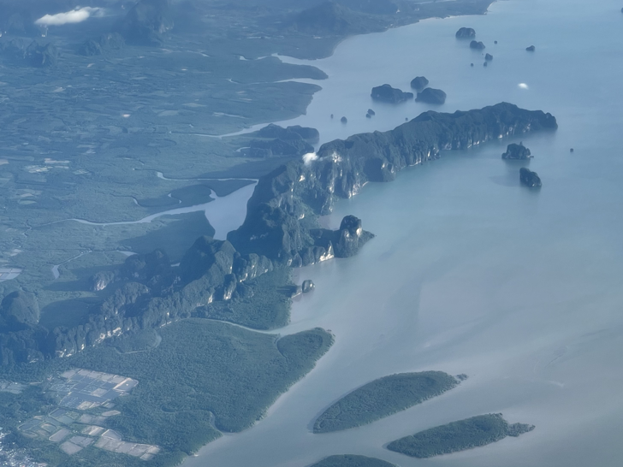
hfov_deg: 27.0
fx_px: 1296
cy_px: 177
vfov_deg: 20.4
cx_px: 363
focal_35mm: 72
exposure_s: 1/164
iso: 32
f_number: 2
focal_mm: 6
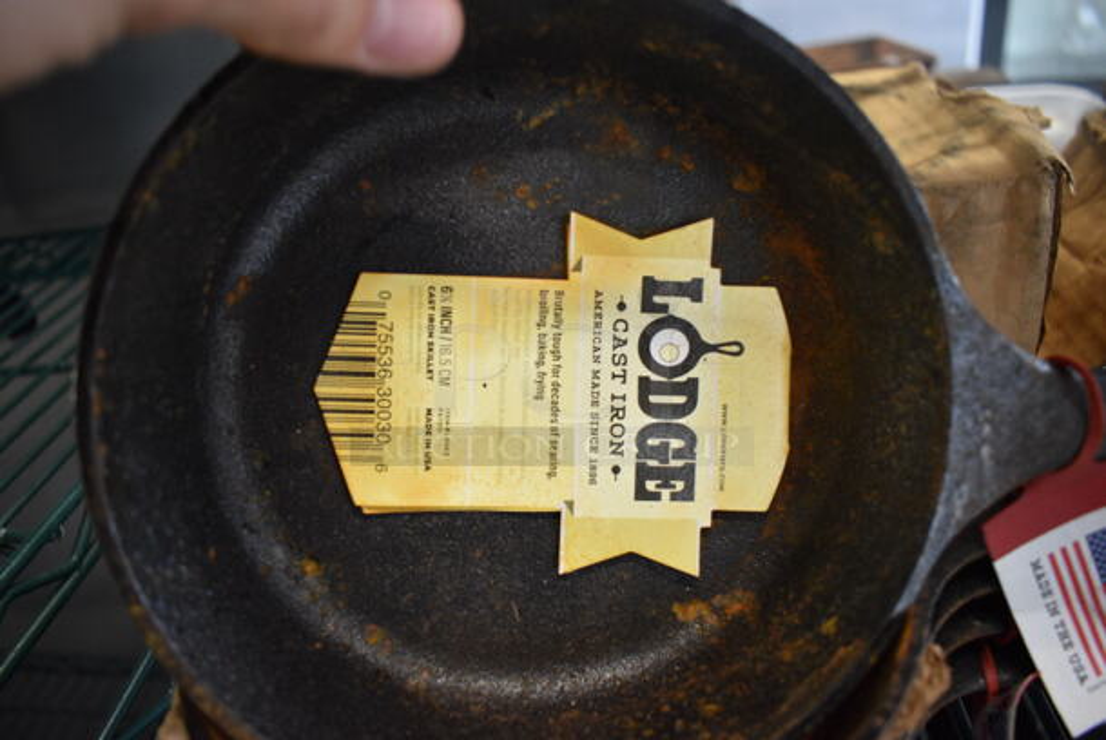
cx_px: 553
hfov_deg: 67.3
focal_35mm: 27
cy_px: 370
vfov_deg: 48.0
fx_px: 830
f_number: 4
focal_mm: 18
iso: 1400
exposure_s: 1/60
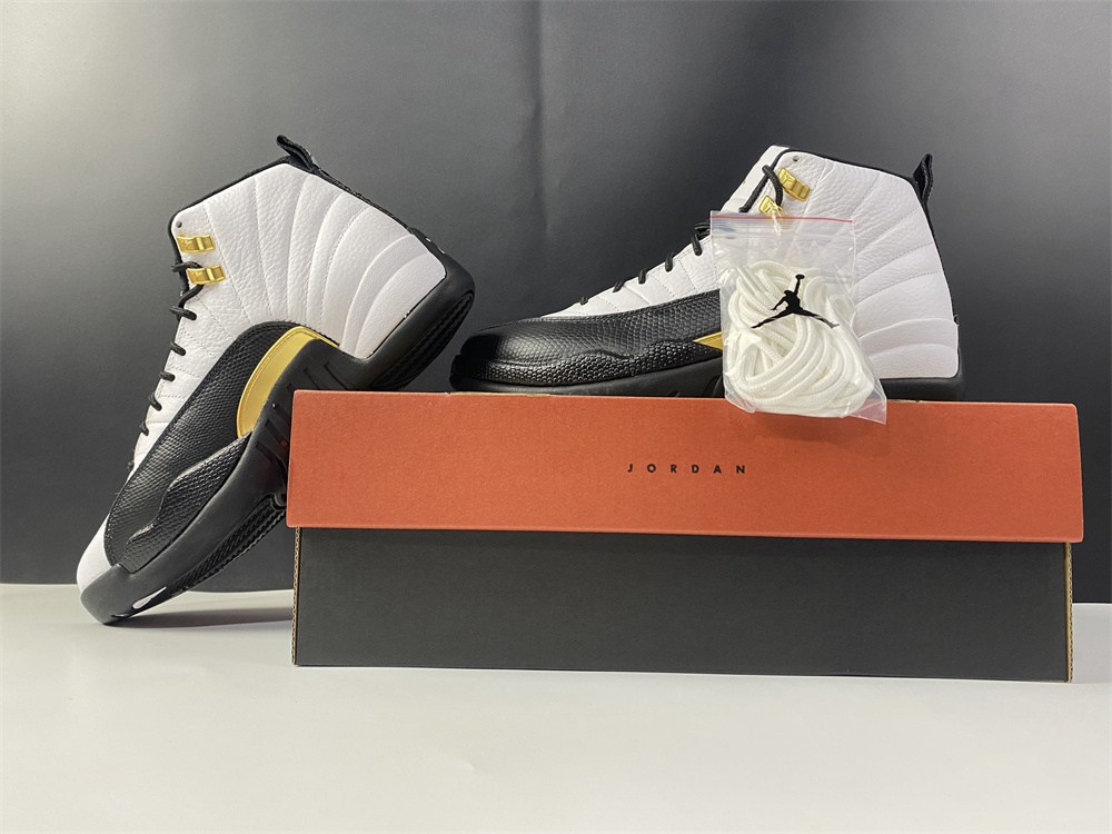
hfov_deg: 67.3
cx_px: 556
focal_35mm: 26
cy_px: 417
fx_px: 835
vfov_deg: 53.1
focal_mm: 4.25
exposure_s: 1/50
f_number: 1.8
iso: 80
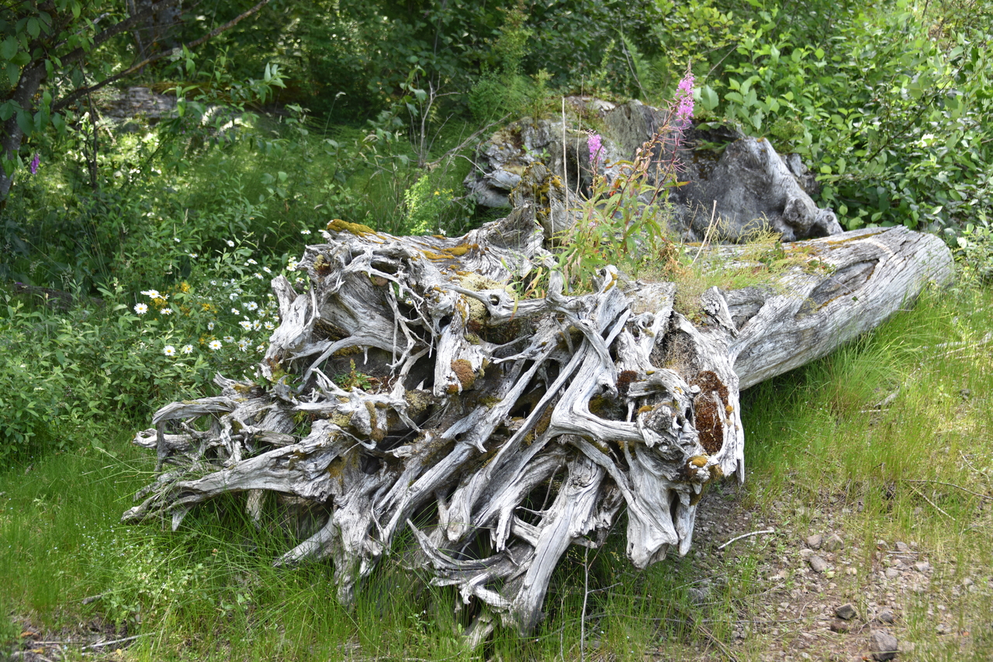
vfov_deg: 24.2
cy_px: 331
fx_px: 1545
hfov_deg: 35.6
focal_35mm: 56
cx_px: 496
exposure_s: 1/125
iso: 220
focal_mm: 56
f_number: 4.5
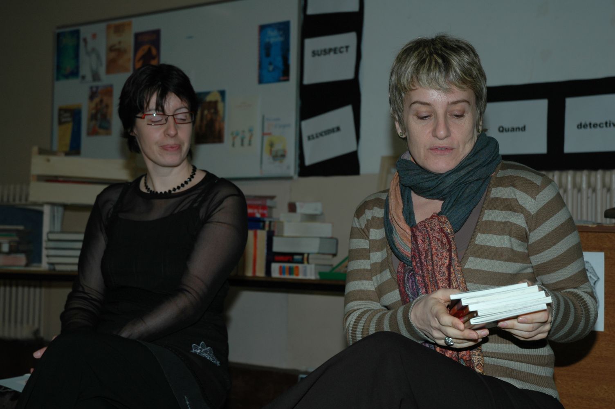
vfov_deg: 20.6
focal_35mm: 66
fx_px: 1126
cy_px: 204
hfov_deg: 30.5
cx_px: 308
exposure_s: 1/60
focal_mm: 44
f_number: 4.5
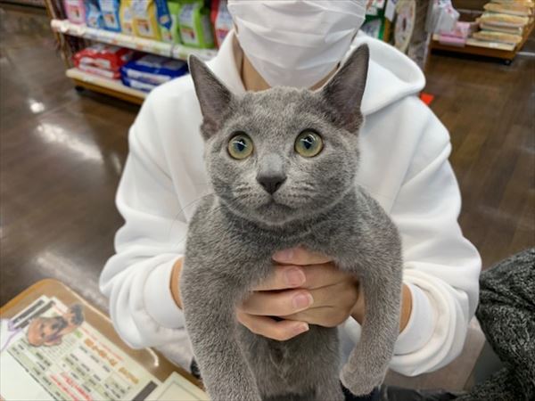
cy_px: 200
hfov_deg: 67.3
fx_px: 402
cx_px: 268
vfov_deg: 53.1
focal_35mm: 26
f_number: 1.8
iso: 50
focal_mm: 4.25
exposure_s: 1/60
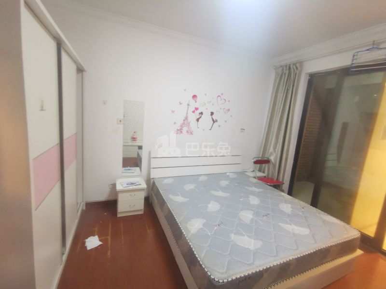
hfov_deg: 94.5
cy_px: 144
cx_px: 193
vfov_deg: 78.1
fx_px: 178
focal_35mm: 16
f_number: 2.2
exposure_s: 1/33.3
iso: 500
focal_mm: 2.35
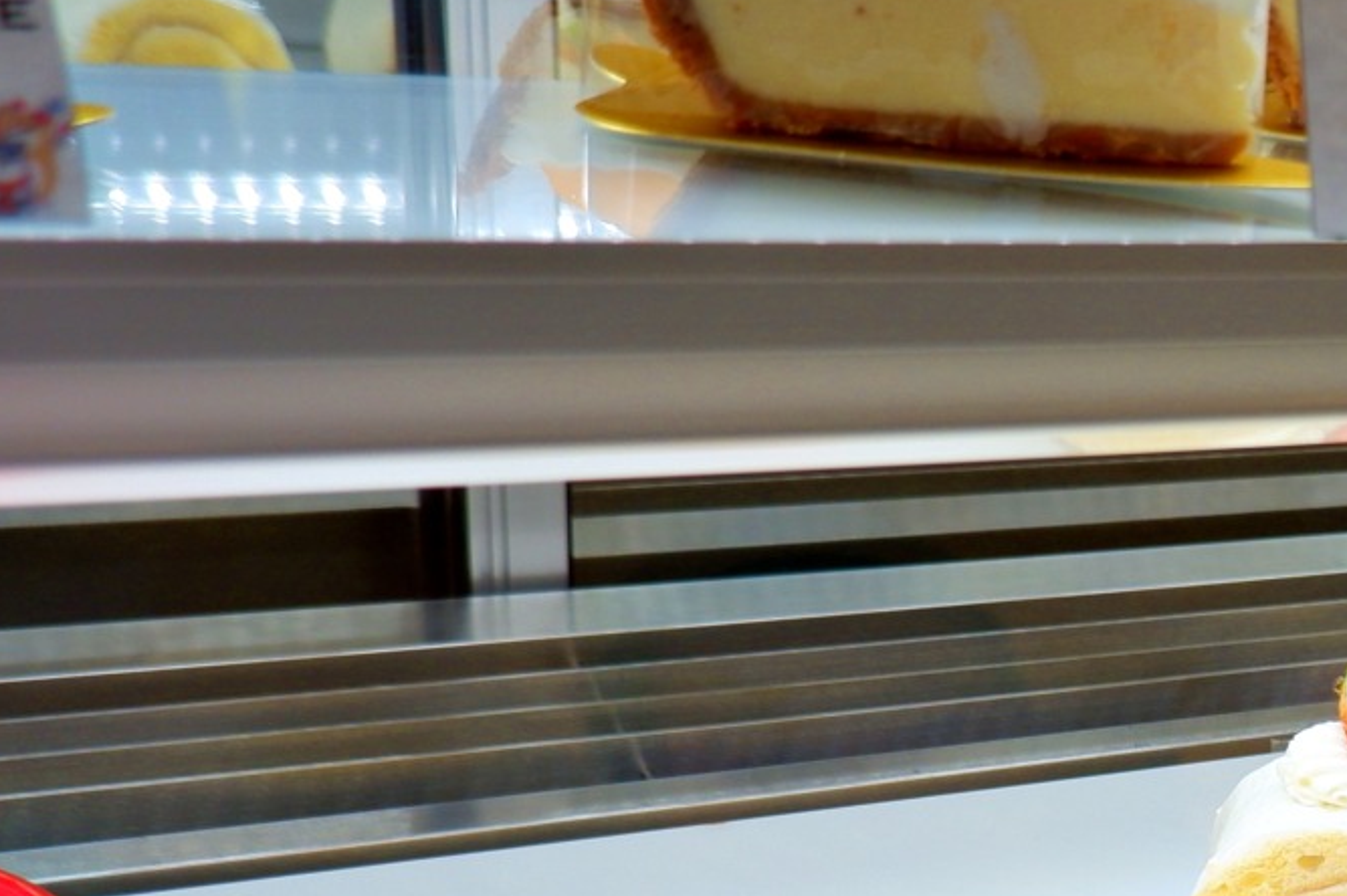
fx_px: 2580
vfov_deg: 19.4
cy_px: 806
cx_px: 1820
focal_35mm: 69
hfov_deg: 24.8
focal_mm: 15
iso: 200
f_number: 3.5
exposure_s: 1/350
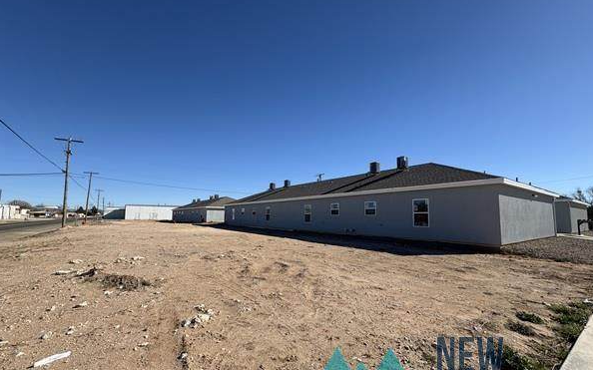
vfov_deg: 71.2
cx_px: 300
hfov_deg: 97.8
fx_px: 259
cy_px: 195
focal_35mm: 16
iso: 50
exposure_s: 1/2083
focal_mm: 2.22
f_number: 2.2
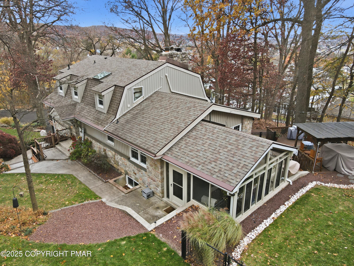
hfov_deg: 71.6
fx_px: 245
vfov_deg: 56.8
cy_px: 133
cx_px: 177
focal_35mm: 24
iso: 100
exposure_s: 1/60
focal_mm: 4.5
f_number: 2.8
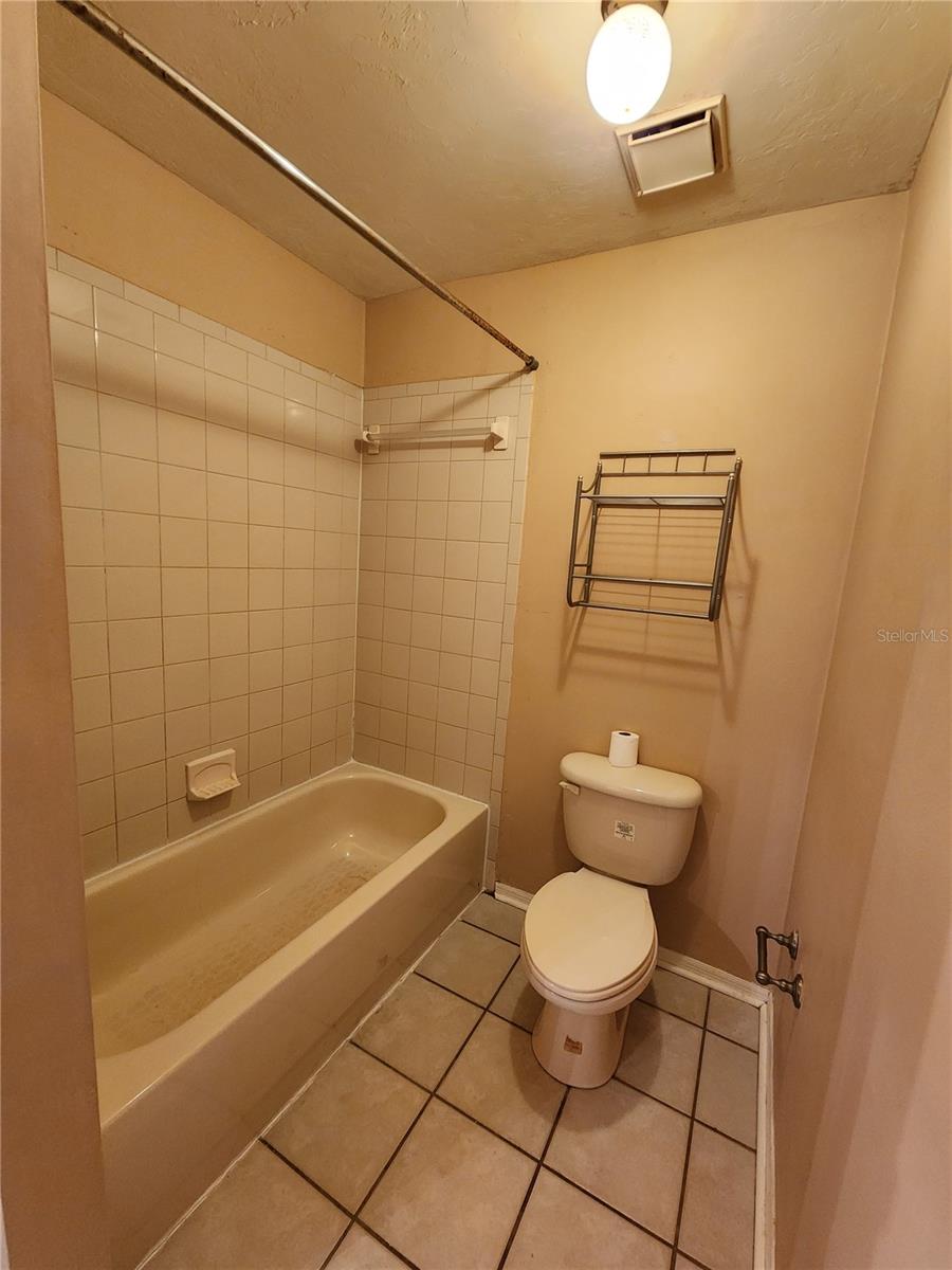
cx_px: 476
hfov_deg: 89.9
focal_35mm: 13
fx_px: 477
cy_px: 635
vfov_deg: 106.2
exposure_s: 1/30
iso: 500
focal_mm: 2.2
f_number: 2.2
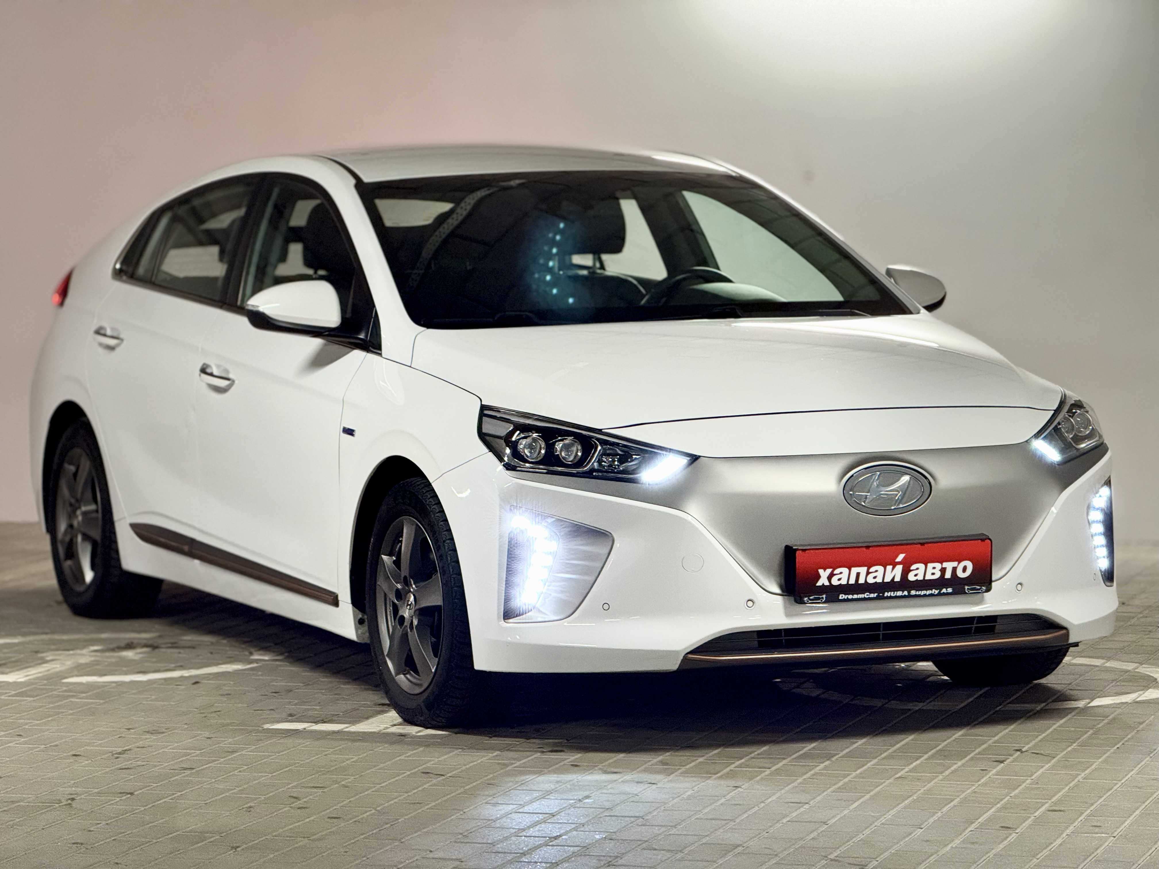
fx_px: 4018
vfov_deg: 12.3
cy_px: 434
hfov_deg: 16.4
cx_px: 580
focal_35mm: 120
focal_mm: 15.66
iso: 250
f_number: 2.8
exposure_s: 1/60
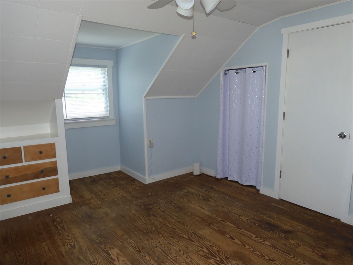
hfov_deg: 71.6
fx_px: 245
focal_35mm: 24
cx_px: 176
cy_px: 132
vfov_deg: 56.8
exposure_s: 1/30
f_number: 3.4
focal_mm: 4.3
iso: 200
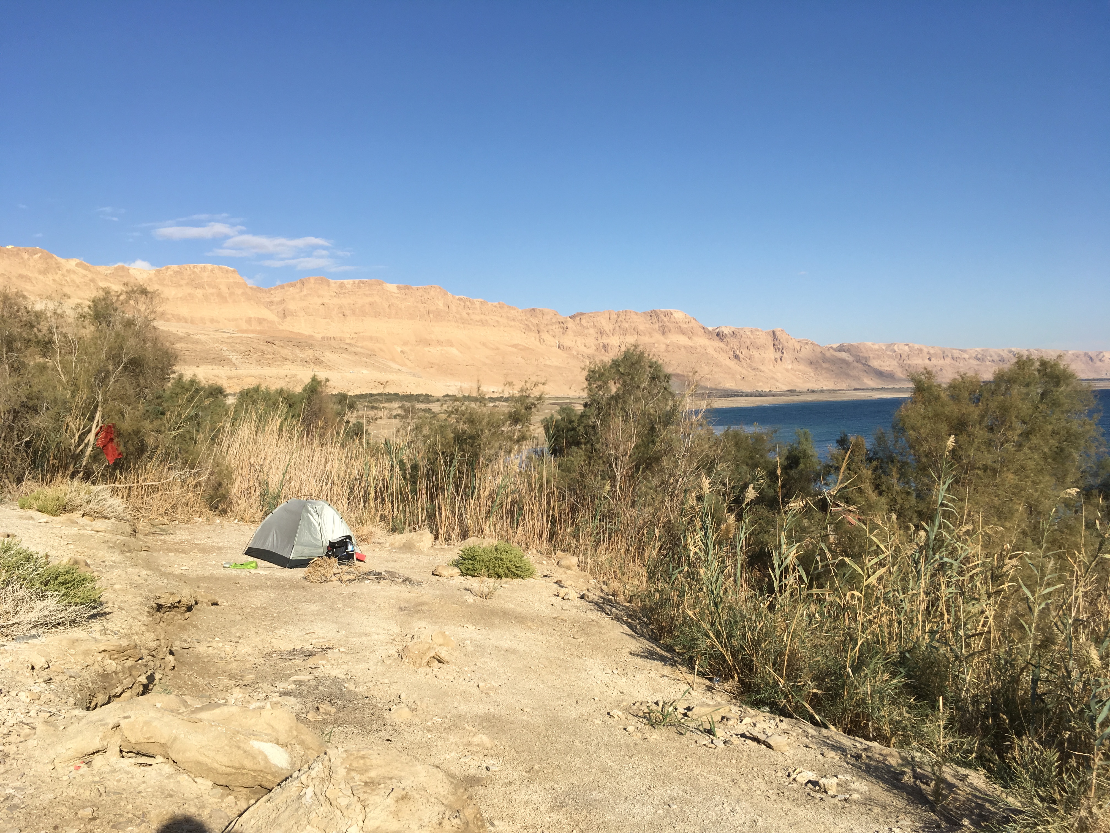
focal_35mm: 29
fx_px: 930
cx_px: 555
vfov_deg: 48.2
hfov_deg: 61.7
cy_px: 416
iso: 25
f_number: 2.2
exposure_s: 1/2137
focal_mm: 4.15
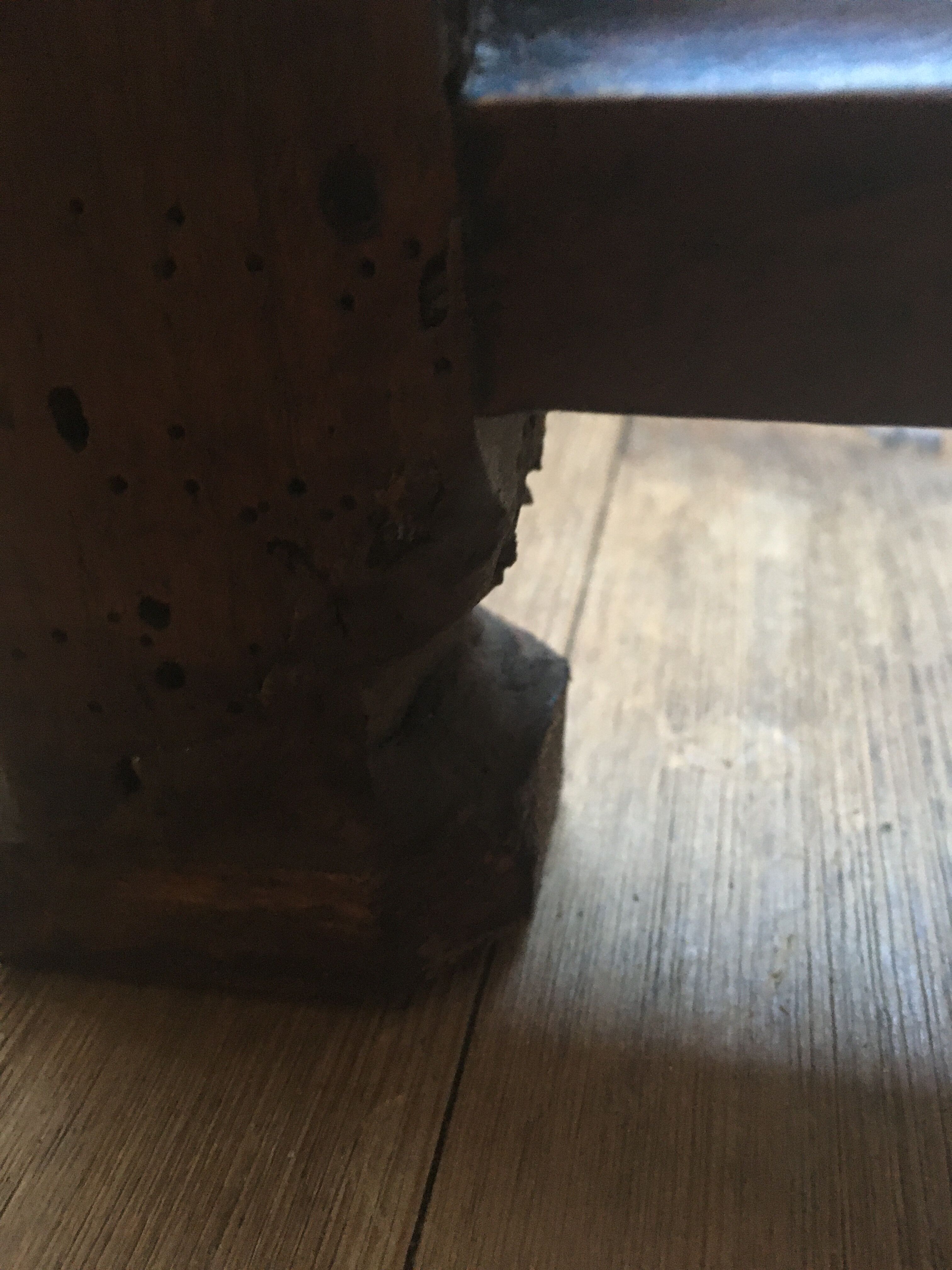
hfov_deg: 48.2
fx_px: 1063
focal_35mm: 29
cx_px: 476
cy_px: 635
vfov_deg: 61.7
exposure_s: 1/17
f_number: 2.2
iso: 250
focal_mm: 4.15
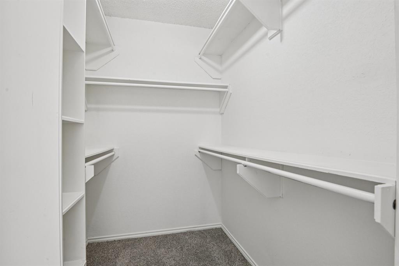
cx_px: 200
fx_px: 211
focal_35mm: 19
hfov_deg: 86.9
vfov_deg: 64.5
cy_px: 133
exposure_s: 1/25
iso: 400
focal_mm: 19
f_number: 8
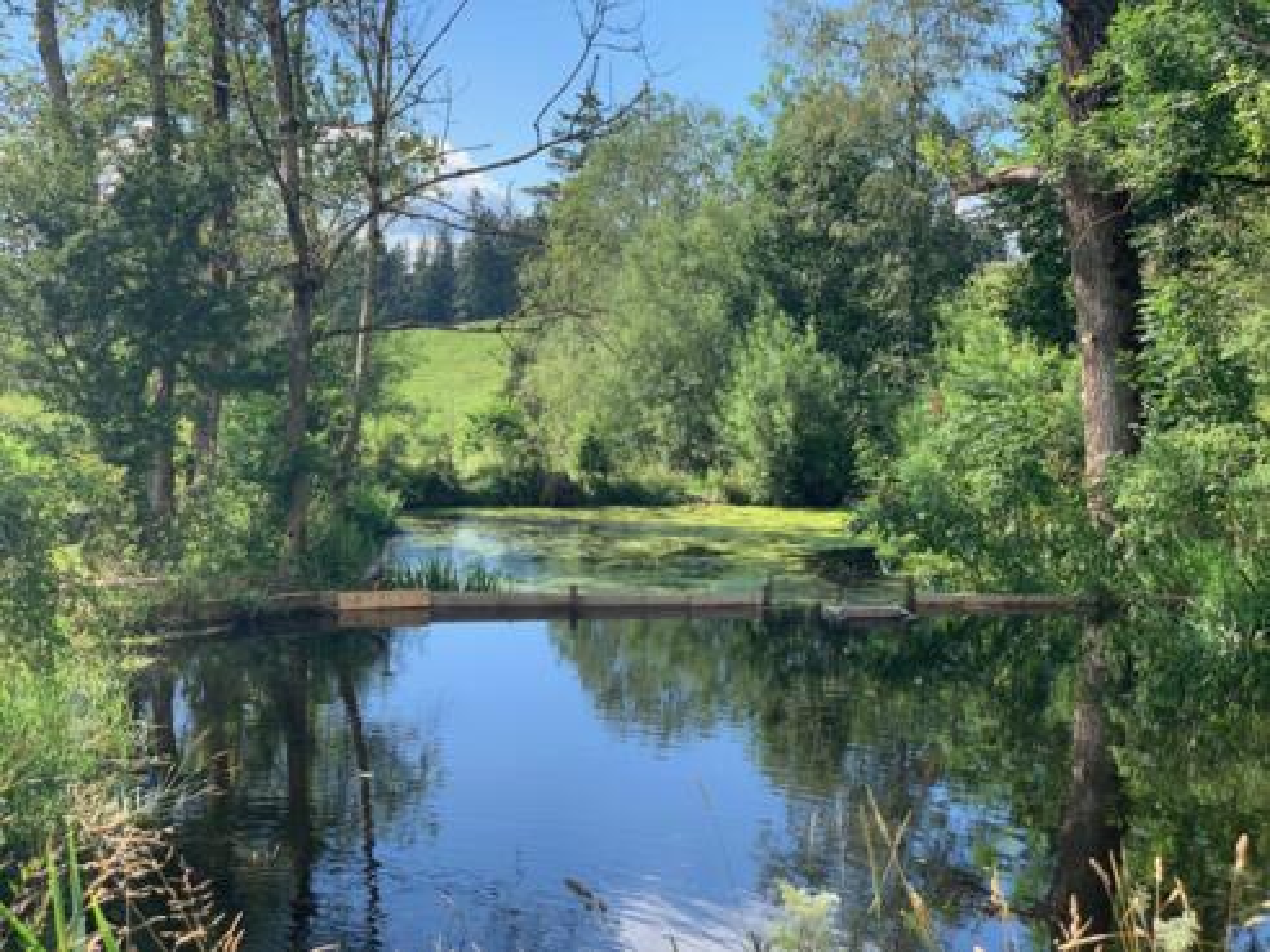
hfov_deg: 36.8
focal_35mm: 52
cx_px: 635
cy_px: 476
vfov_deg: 28.0
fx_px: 1908
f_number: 2.4
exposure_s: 1/369
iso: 16
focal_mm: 6
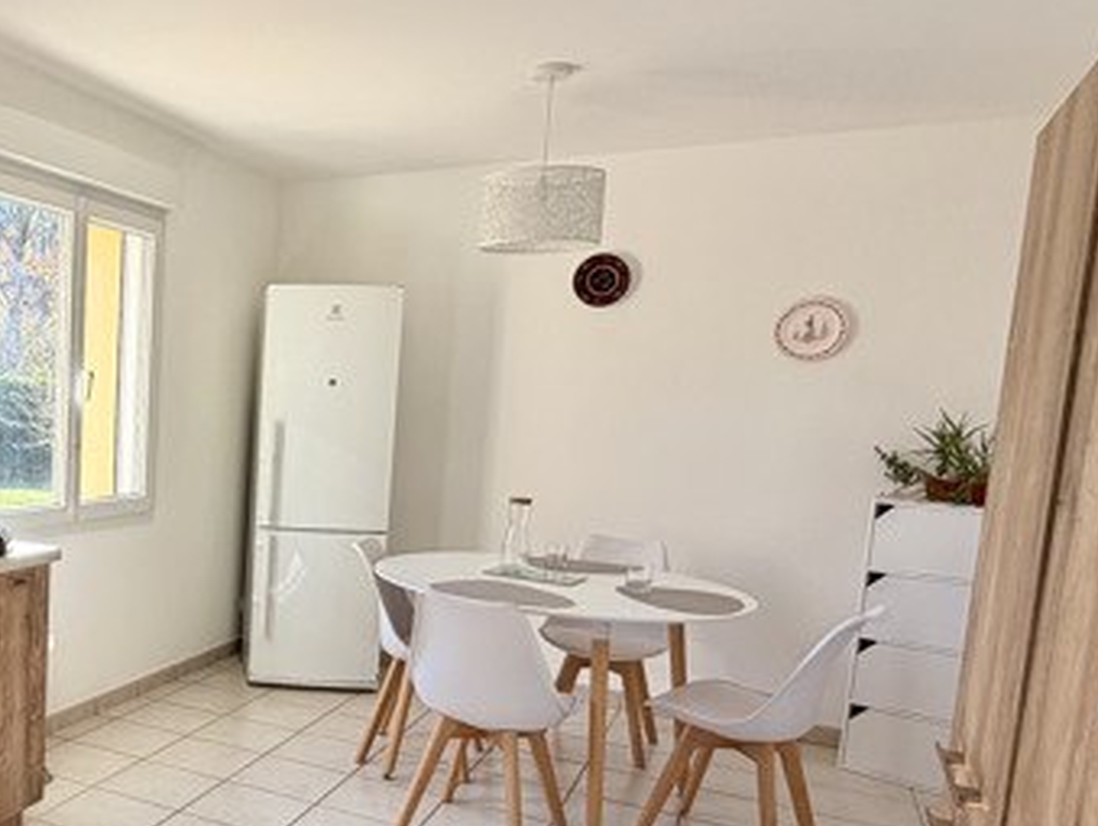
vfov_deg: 42.6
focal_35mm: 33
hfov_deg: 49.0
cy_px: 528
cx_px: 97
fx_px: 1048
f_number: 2.2
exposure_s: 1/145
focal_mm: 2.22
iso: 64
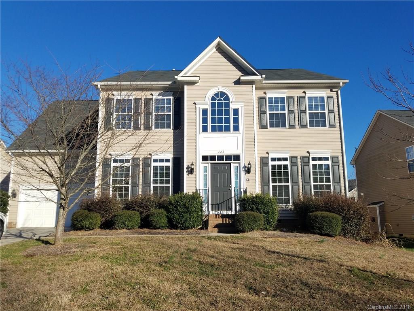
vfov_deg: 53.1
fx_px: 311
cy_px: 156
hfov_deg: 67.3
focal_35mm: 26
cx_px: 207
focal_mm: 4.2
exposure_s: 1/2816
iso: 50
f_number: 1.7
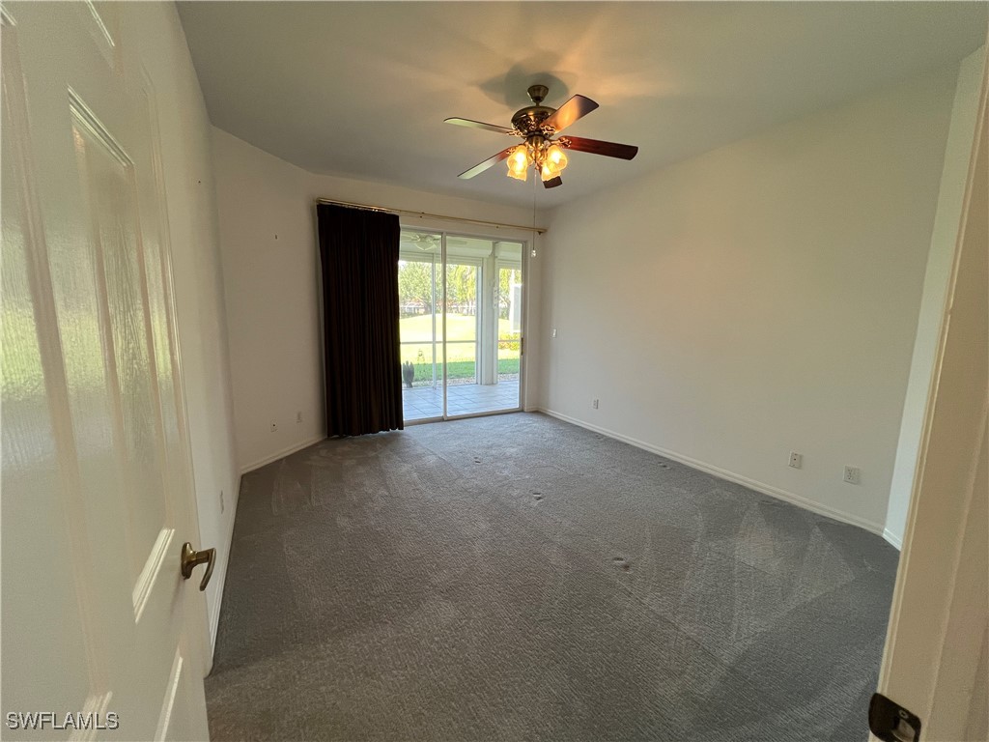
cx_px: 494
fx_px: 371
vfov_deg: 89.9
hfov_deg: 106.2
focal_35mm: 13
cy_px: 371
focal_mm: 1.57
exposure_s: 1/120
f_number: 1.8
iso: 200
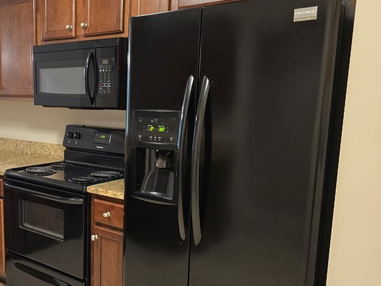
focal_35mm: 41
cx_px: 82
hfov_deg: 43.8
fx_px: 451
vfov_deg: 35.0
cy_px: 173
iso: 400
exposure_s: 1/120
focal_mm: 6.3
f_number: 1.7
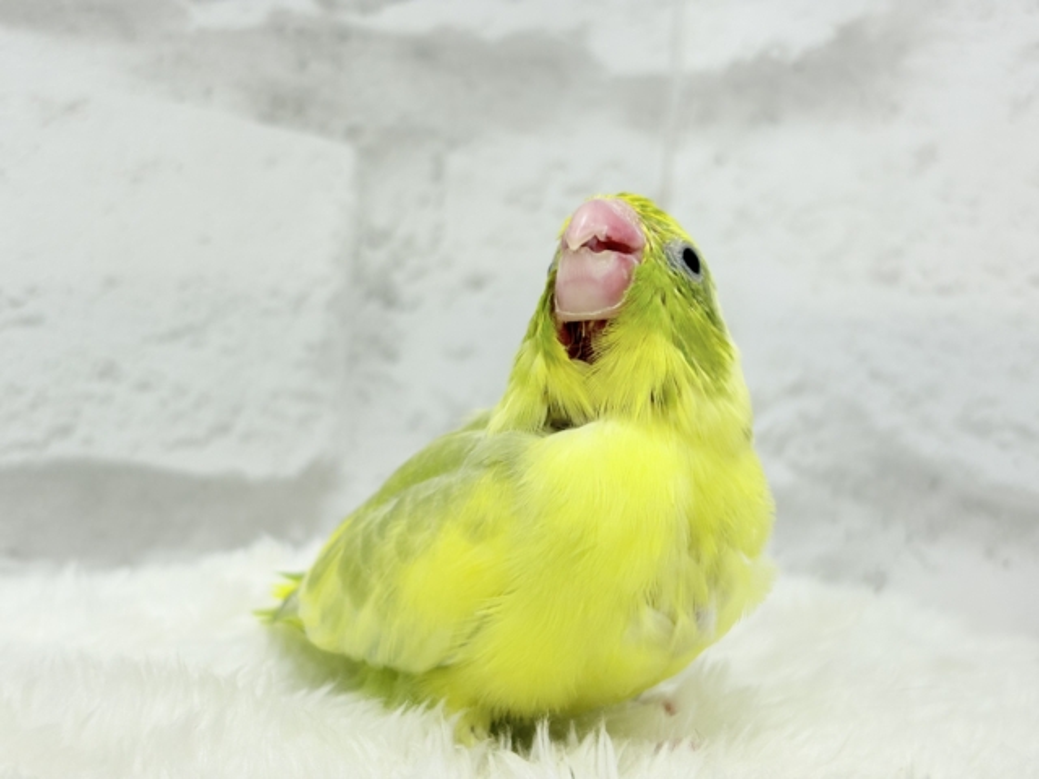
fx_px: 1561
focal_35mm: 52
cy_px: 390
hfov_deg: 36.8
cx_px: 520
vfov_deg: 28.0
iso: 32
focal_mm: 5.96
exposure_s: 1/50
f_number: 1.6
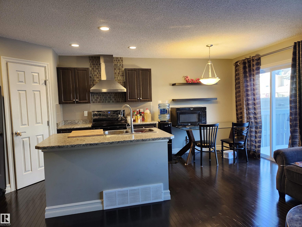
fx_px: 201
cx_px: 151
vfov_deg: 58.9
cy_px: 114
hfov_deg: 73.9
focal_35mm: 23
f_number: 1.8
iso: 400
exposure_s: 1/120
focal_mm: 5.54
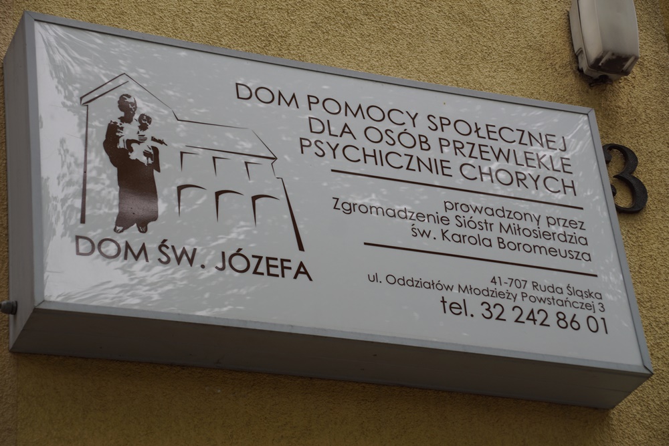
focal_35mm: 90
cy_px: 223
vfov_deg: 15.2
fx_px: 1673
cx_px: 334
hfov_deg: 22.6
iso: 160
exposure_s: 1/160
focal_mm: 60
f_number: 5
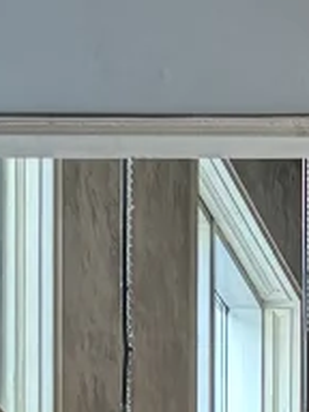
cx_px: 856
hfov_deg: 7.5
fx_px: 2142
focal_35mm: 180
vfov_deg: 8.9
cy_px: 1253
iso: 320
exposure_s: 1/60
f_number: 1.78
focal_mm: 6.76
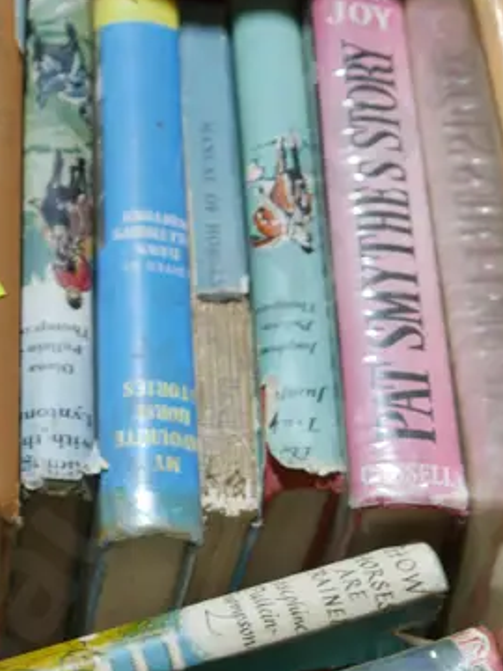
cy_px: 501
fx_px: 1763
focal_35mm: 91
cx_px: 94
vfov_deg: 21.4
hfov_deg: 16.1
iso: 200
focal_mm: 16
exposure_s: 1/80
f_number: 3.6
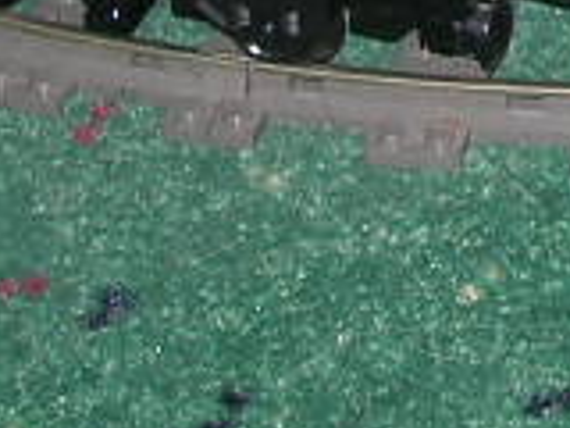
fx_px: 4841
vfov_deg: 5.0
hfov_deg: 6.4
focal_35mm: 294
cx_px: 1418
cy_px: -492
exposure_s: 1/60.1
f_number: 3.2
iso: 50
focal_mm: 7.7
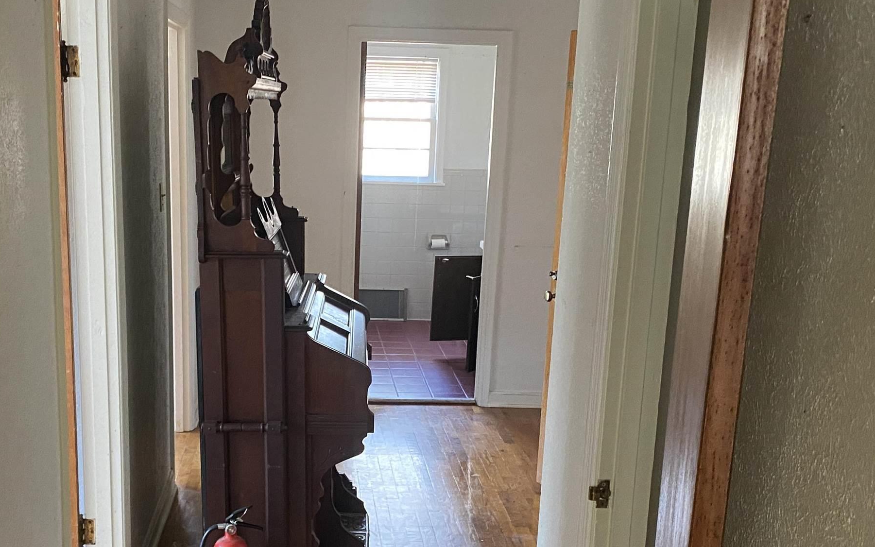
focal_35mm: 47
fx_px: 1121
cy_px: 400
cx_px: 336
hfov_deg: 42.4
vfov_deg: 27.1
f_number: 1.8
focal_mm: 4.25
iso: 500
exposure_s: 1/40
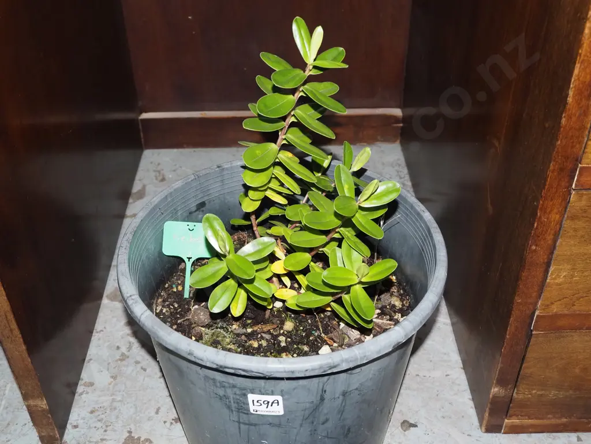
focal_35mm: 38
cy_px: 222
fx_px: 649
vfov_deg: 37.7
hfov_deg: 49.0
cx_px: 296
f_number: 5.6
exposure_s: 1/160
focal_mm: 19
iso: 2500
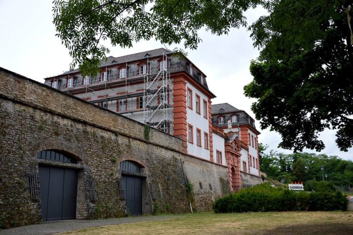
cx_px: 176
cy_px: 118
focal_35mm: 36
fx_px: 353
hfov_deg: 53.2
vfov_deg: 36.8
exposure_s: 1/1250
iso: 400
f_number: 5.6
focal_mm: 24
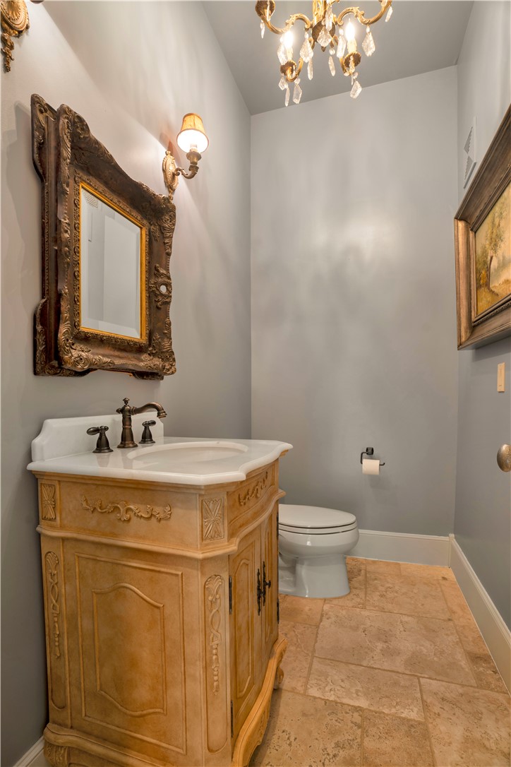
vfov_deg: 96.7
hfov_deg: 73.7
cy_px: 384
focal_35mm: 16
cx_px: 256
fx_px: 341
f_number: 7.1
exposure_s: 1
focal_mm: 16
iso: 100
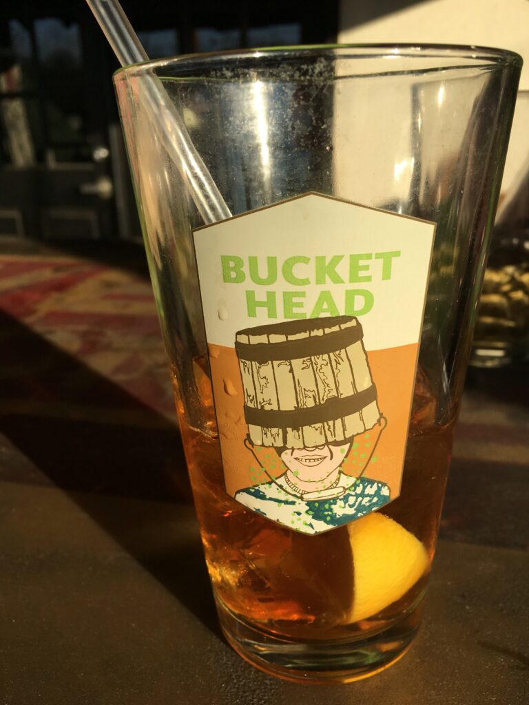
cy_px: 352
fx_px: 591
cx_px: 264
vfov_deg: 61.7
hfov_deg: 48.2
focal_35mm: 29
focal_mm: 4.15
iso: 25
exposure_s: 1/1083
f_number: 2.2
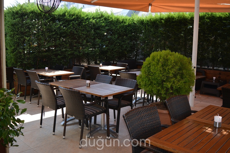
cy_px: 76
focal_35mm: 34
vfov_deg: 38.3
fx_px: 220
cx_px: 115
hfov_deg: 55.1
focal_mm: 23
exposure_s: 1/200
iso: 100
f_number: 4.5
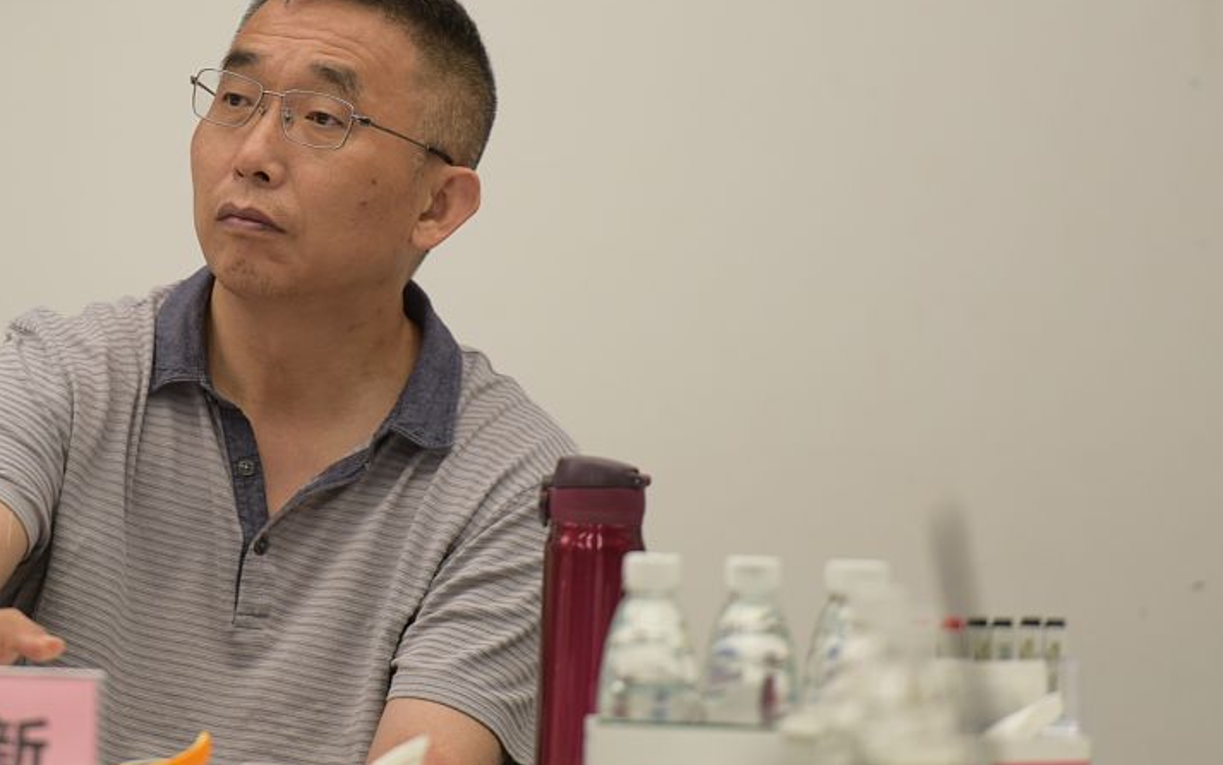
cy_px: 292
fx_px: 11435
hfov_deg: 6.1
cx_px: 273
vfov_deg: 3.8
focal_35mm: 343
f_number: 2.8
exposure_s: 1/200
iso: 500
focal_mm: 200
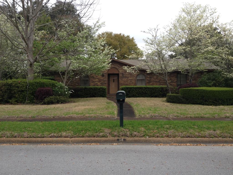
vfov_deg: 40.7
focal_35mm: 35
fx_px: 236
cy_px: 88
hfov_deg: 52.6
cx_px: 116
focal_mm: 4.28
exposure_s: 1/60
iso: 50
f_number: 2.4
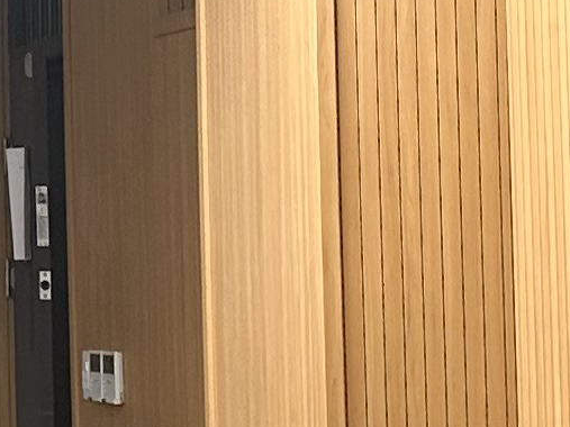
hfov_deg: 9.2
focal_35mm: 191
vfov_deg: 7.8
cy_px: 65
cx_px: -820
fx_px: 3144
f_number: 1.78
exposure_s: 1/60
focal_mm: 6.86
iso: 125
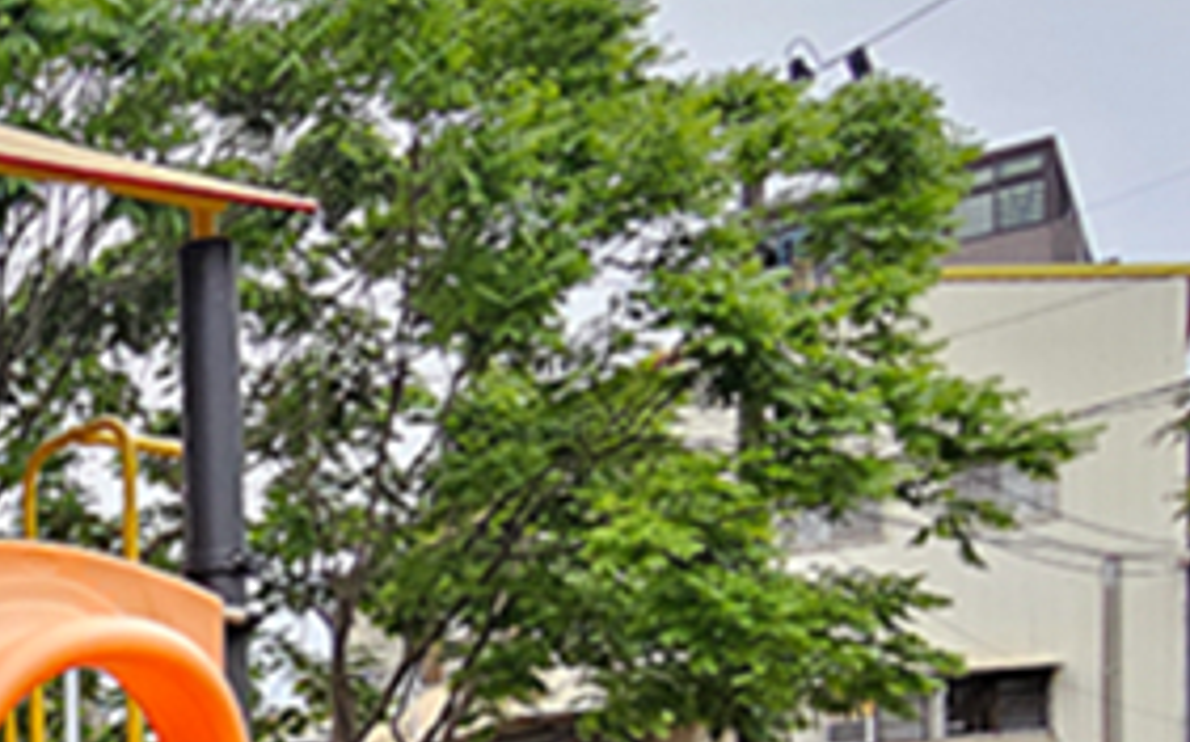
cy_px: 987
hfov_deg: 33.2
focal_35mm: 50
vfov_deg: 22.8
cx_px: -224
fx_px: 1621
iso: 200
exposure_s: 1/60
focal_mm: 2.2
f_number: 2.2
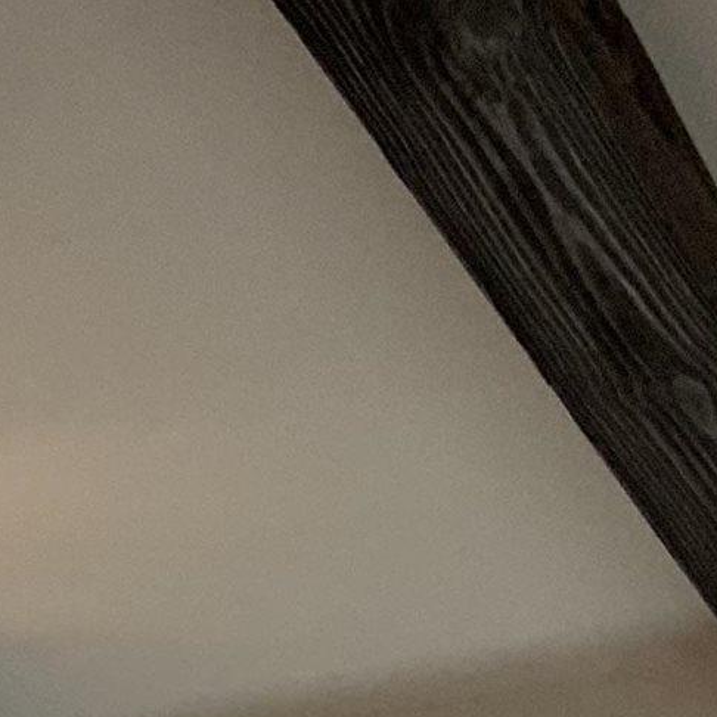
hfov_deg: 9.8
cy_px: 1484
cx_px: -836
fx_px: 3796
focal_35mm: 162
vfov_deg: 9.9
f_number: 1.8
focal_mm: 3
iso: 32
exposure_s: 1/60
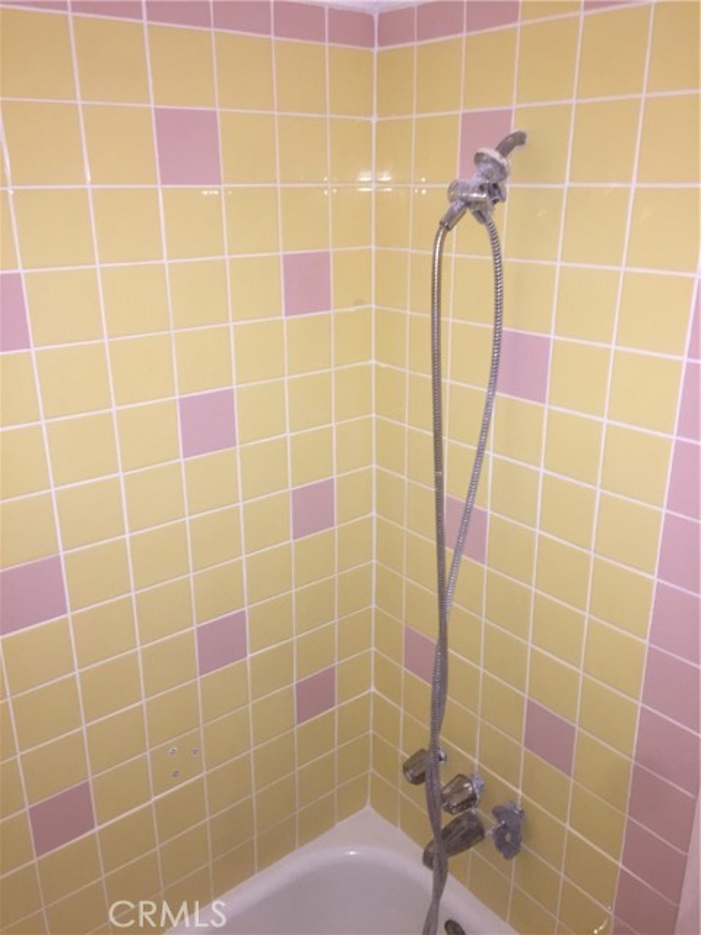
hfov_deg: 48.2
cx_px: 350
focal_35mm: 29
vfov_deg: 61.7
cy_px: 468
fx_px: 783
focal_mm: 4.15
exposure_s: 1/16
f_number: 2.2
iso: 80
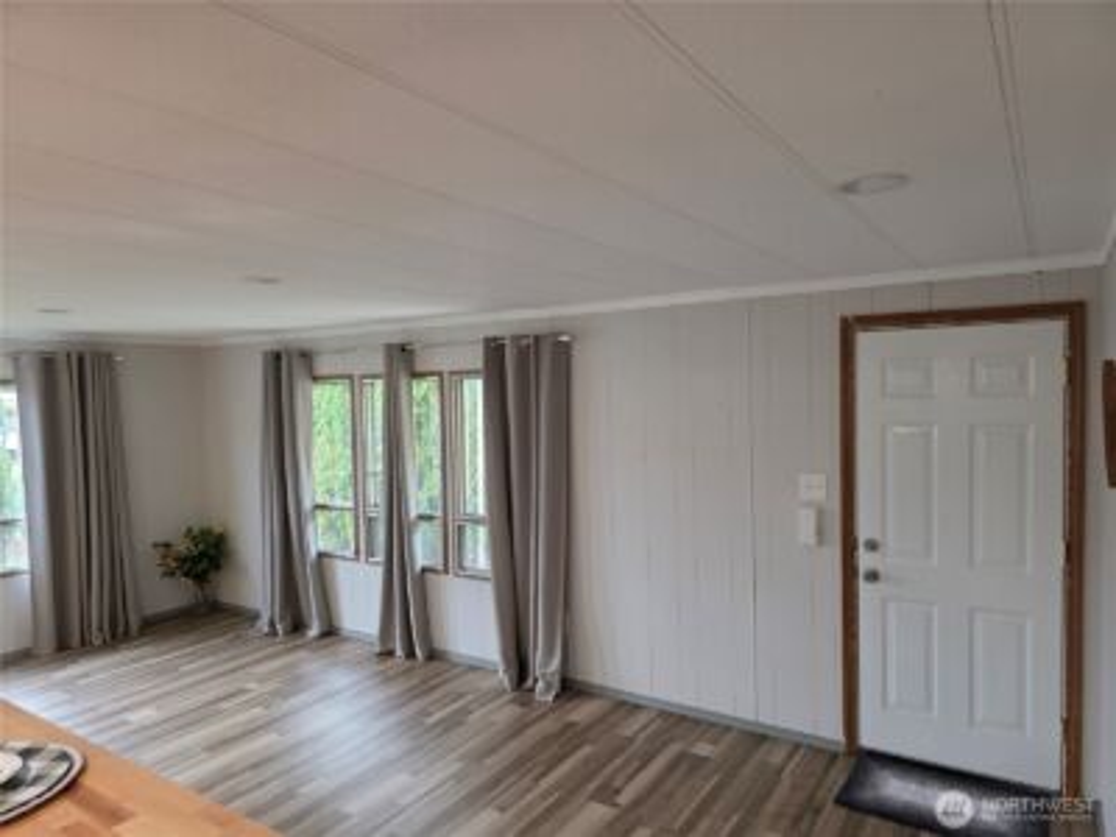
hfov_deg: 73.9
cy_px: 418
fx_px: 742
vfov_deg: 58.9
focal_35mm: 23
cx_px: 558
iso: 500
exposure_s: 1/120
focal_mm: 6.3
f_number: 1.7
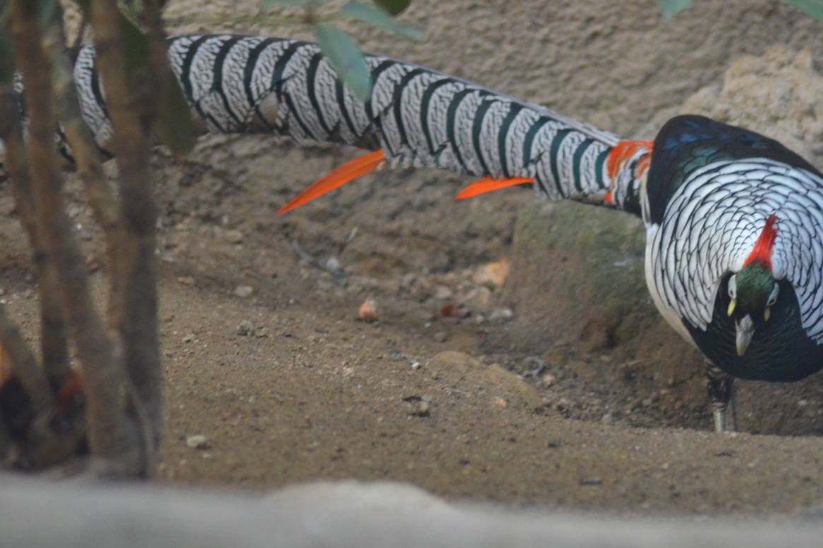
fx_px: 8679
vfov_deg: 3.6
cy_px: 276
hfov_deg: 5.4
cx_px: 508
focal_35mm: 380
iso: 3200
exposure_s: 1/200
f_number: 4.5
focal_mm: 185
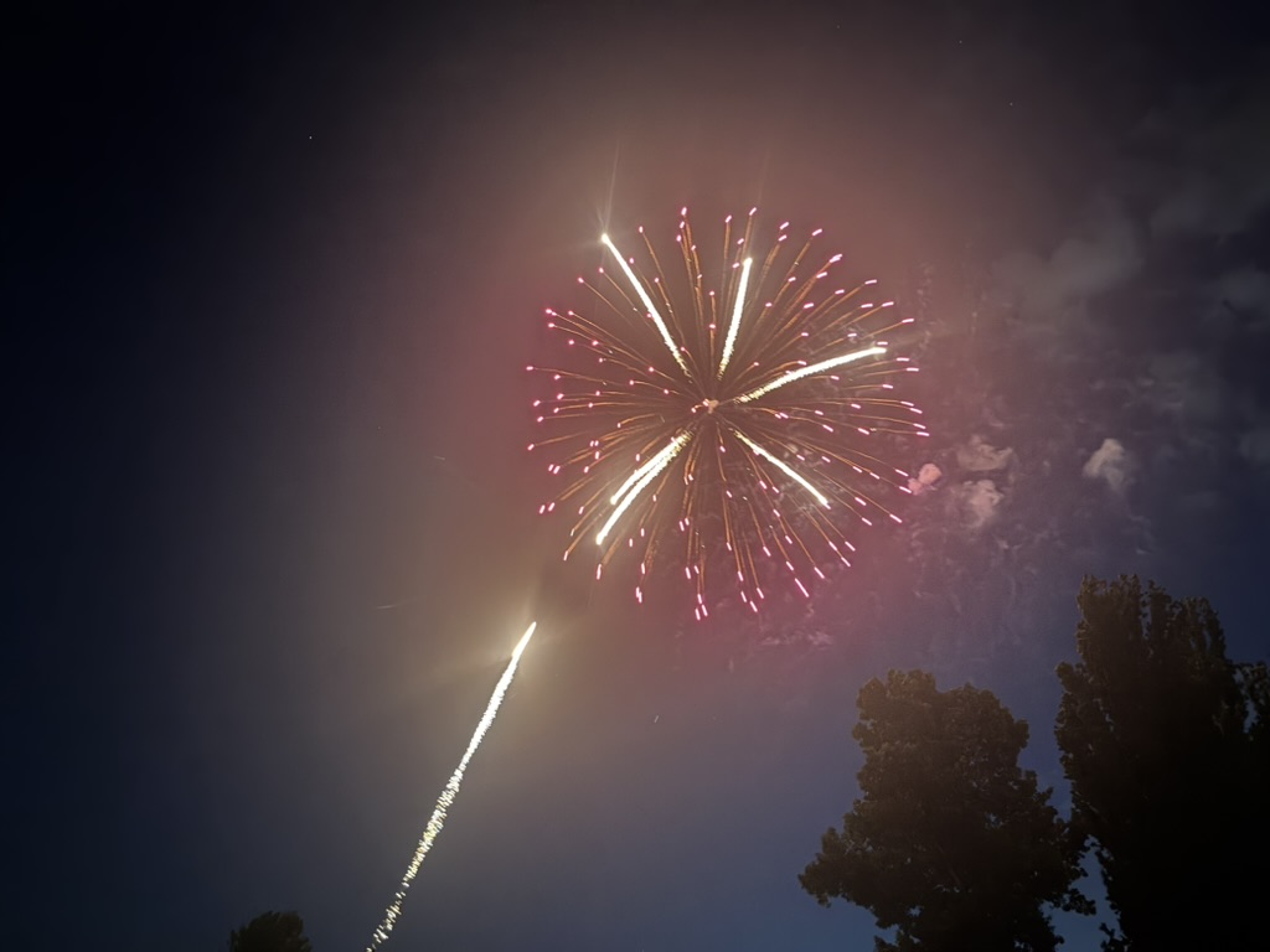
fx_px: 881
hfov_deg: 71.6
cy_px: 476
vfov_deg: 56.8
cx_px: 635
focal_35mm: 24
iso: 1000
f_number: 1.78
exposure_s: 1/9
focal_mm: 6.76
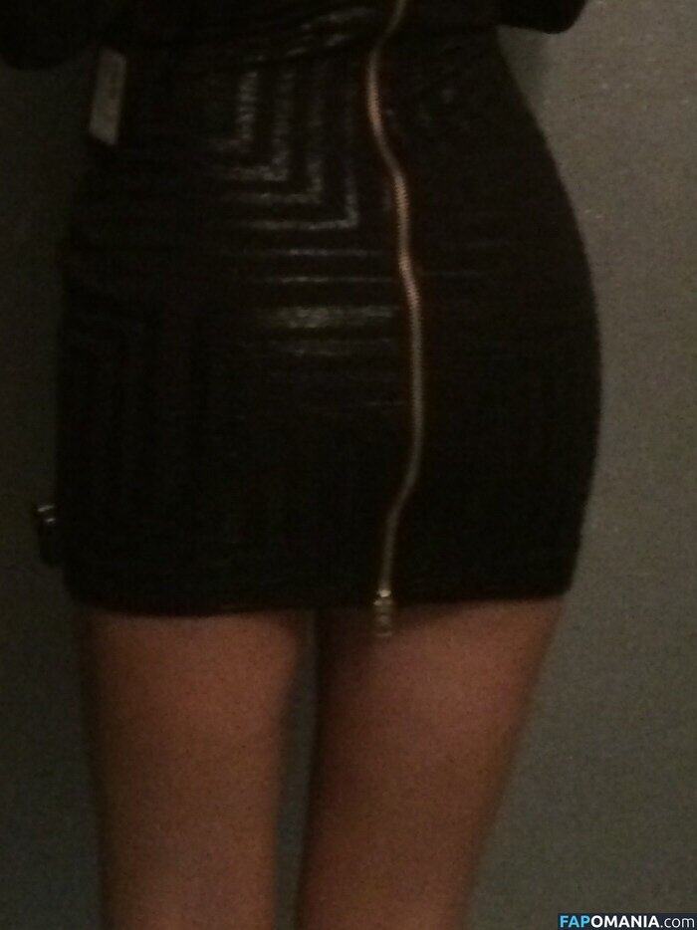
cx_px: 348
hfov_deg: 46.8
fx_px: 806
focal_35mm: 30
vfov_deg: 60.0
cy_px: 465
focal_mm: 4.12
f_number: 2.2
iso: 400
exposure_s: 1/15
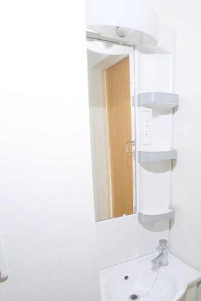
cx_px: 129
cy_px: 203
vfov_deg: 53.3
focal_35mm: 35
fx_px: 293
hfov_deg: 37.6
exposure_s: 1/4
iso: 400
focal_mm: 5.1
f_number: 2
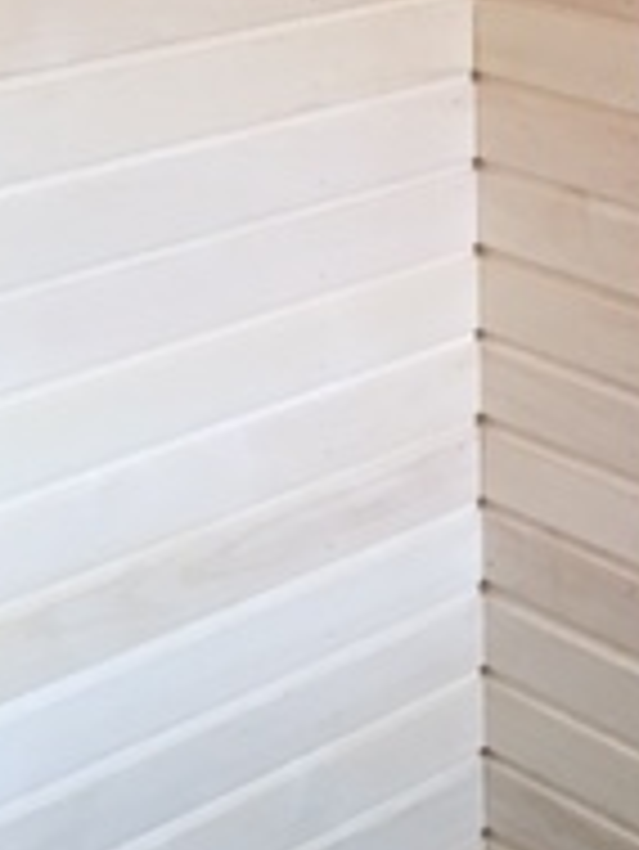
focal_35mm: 98
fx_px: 2409
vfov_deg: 19.1
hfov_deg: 14.3
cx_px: 896
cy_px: -117
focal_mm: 4.15
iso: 100
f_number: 2.2
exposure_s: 1/33
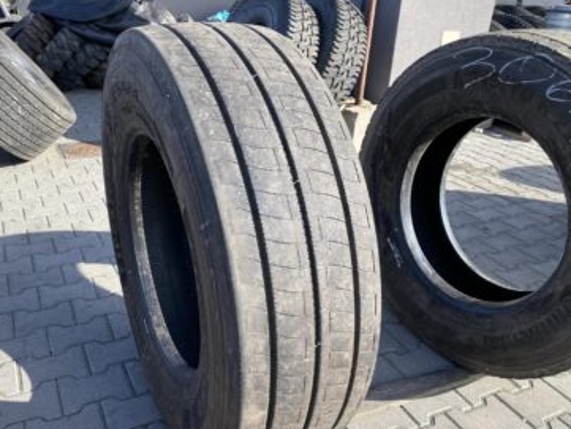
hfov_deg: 58.1
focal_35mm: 31
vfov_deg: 45.3
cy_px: 252
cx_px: 247
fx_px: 512
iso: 32
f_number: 1.8
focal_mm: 4.25
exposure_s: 1/778
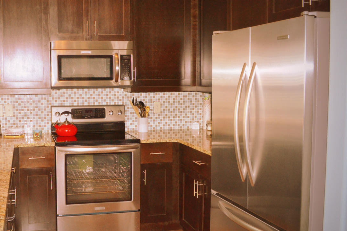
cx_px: 94
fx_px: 386
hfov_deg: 47.0
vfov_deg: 33.4
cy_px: 108
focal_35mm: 40
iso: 800
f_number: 8
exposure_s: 1/60
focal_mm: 18
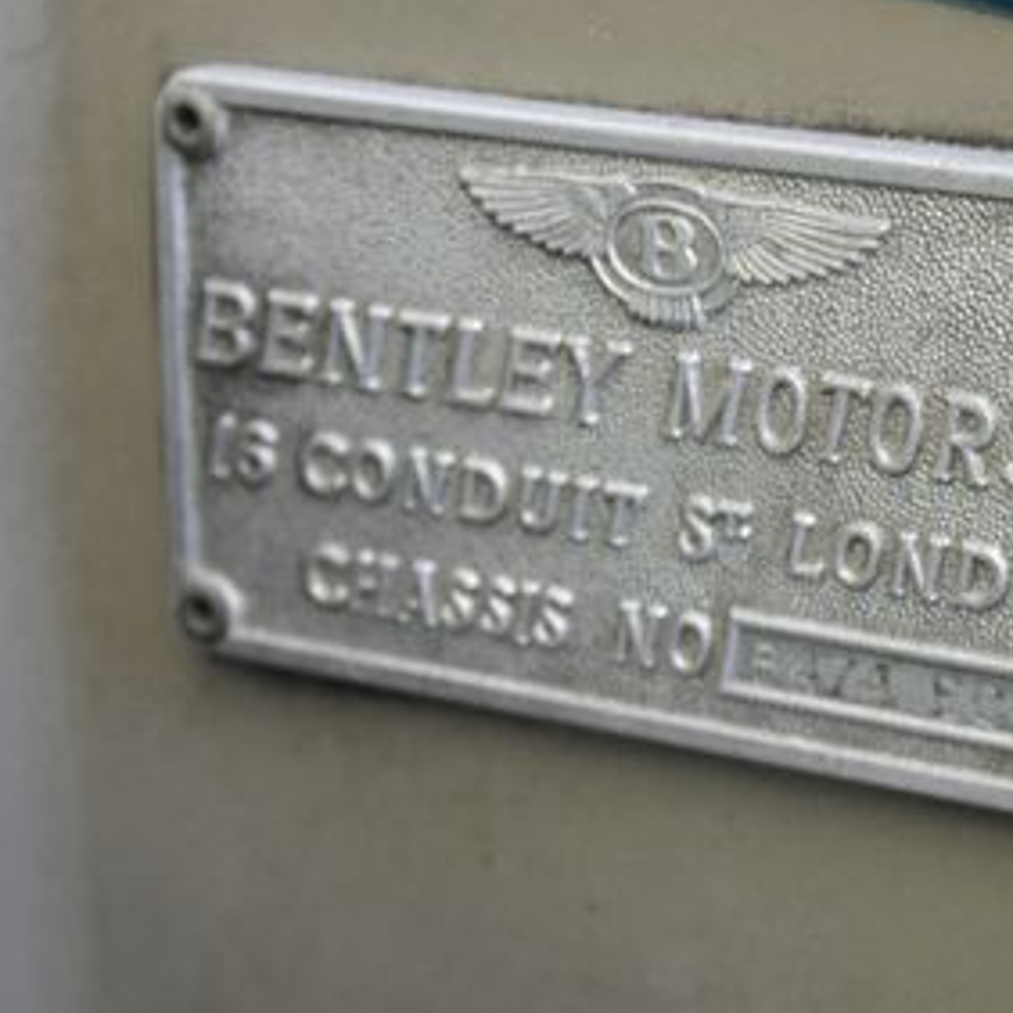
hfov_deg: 12.6
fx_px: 4602
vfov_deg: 12.6
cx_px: 560
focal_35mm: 139
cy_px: 467
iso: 800
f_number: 6.3
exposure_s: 1/125
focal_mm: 48
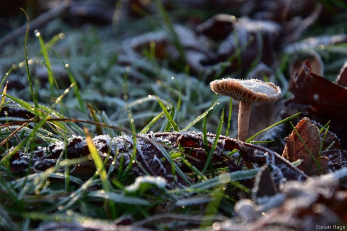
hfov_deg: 13.0
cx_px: 174
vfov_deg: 8.7
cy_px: 116
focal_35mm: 158
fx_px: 1518
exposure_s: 1/125
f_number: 9
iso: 400
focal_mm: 105
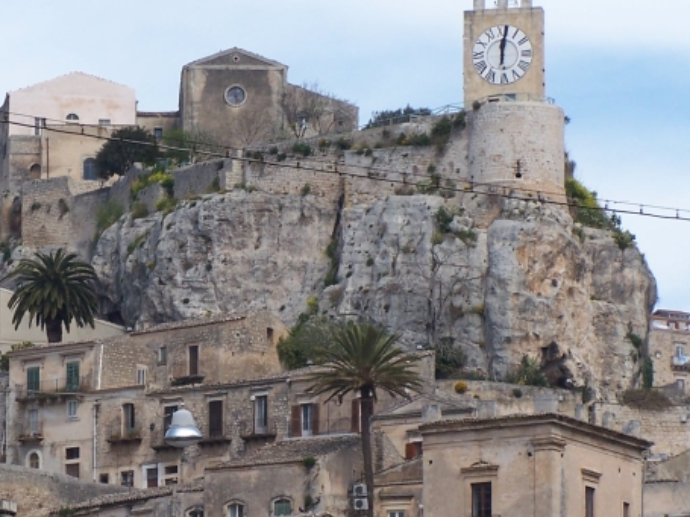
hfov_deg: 8.8
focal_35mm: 225
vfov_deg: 6.6
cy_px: 394
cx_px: 200
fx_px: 4484
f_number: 4.5
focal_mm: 21.2
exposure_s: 1/500
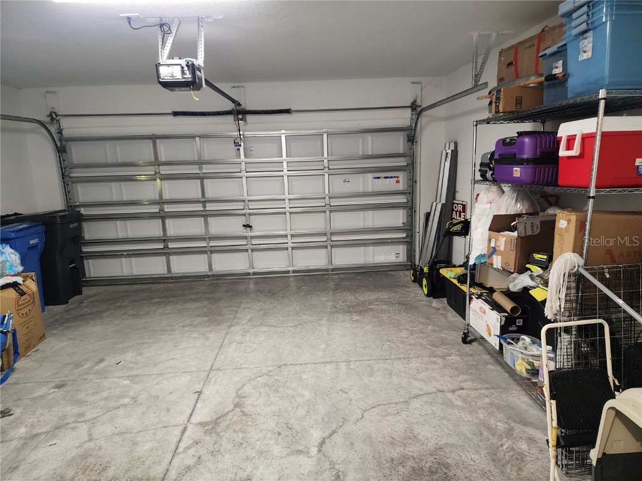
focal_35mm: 23
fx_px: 427
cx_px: 321
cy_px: 240
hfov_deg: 73.9
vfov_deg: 58.9
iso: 640
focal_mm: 6.4
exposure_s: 1/40
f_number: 1.8
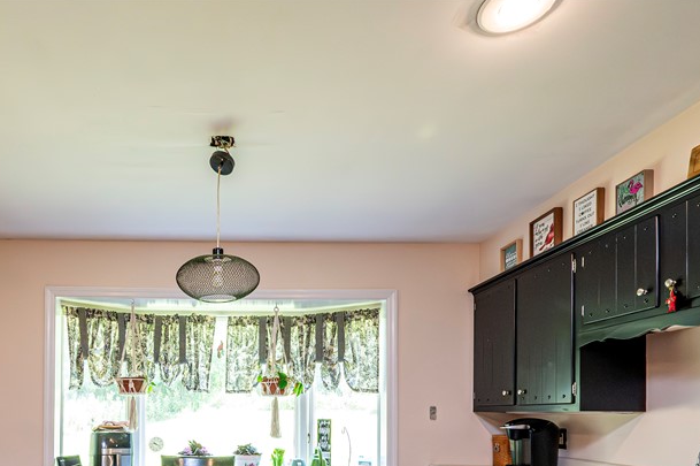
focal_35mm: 25
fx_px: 486
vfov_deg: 46.6
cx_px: 220
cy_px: 411
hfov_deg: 69.0
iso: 6400
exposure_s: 1/200
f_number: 8
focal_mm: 14
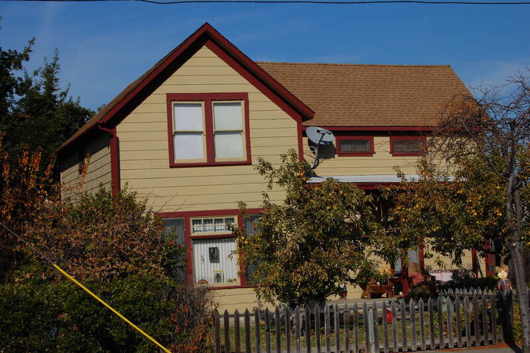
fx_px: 1059
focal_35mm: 72
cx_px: 265
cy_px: 176
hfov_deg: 28.1
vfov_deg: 18.9
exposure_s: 1/320
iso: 200
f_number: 16
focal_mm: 48
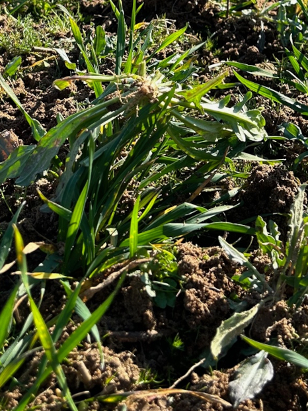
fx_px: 795
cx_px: 136
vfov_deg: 27.7
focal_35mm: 67
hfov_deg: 21.9
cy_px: 24
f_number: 1.5
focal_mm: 5.7
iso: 50
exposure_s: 1/1751
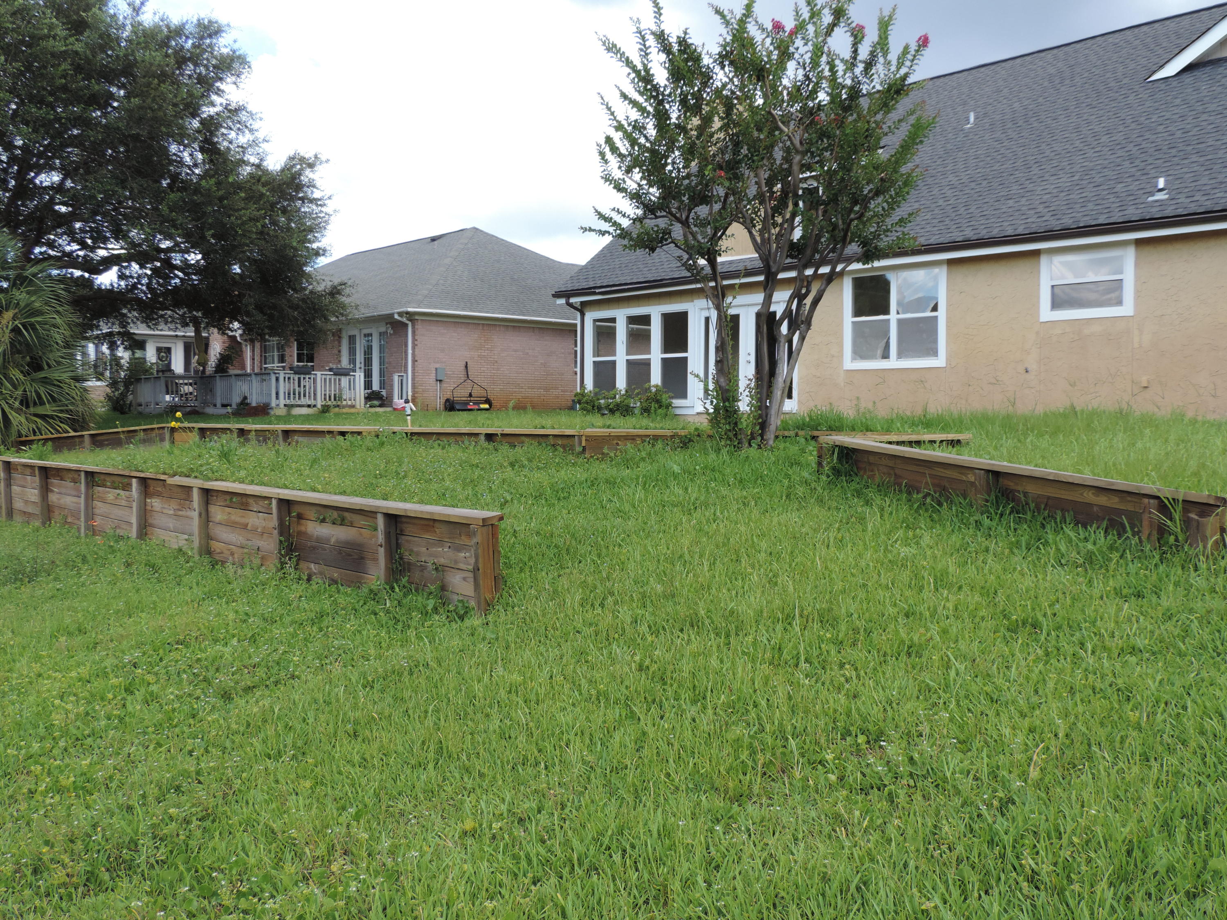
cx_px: 614
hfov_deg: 55.4
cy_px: 460
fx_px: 1170
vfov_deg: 42.9
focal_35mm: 33
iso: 80
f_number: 3.2
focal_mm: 5.8
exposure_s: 1/320
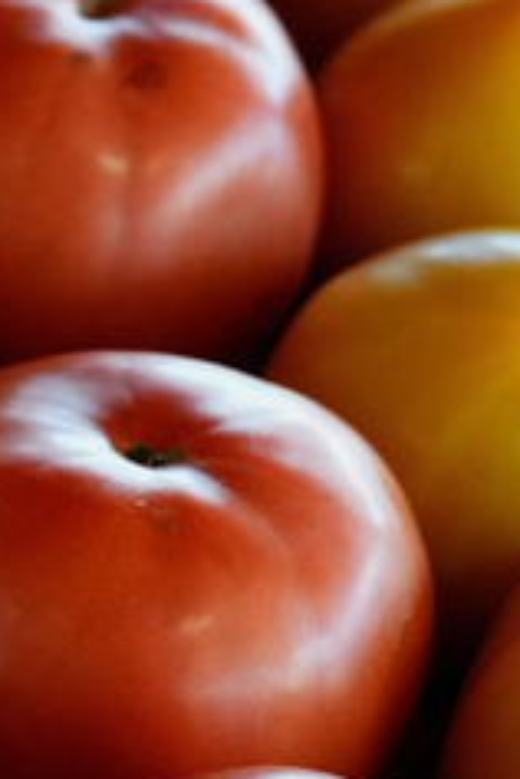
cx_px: -1122
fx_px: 4680
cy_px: 528
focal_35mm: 216
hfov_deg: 5.9
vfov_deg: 9.5
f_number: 4
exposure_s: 1/320
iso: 1250
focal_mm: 50
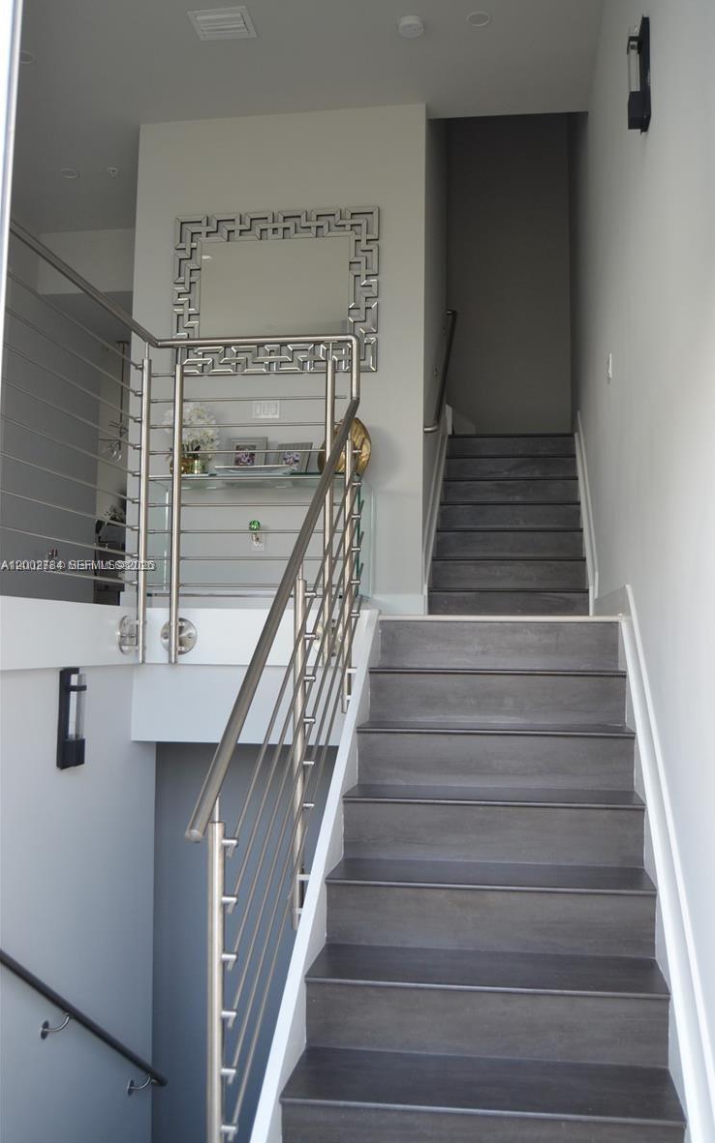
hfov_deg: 40.6
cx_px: 384
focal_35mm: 31
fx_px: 967
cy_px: 566
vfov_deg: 61.2
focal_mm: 20
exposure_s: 1/80
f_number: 4.5
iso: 400
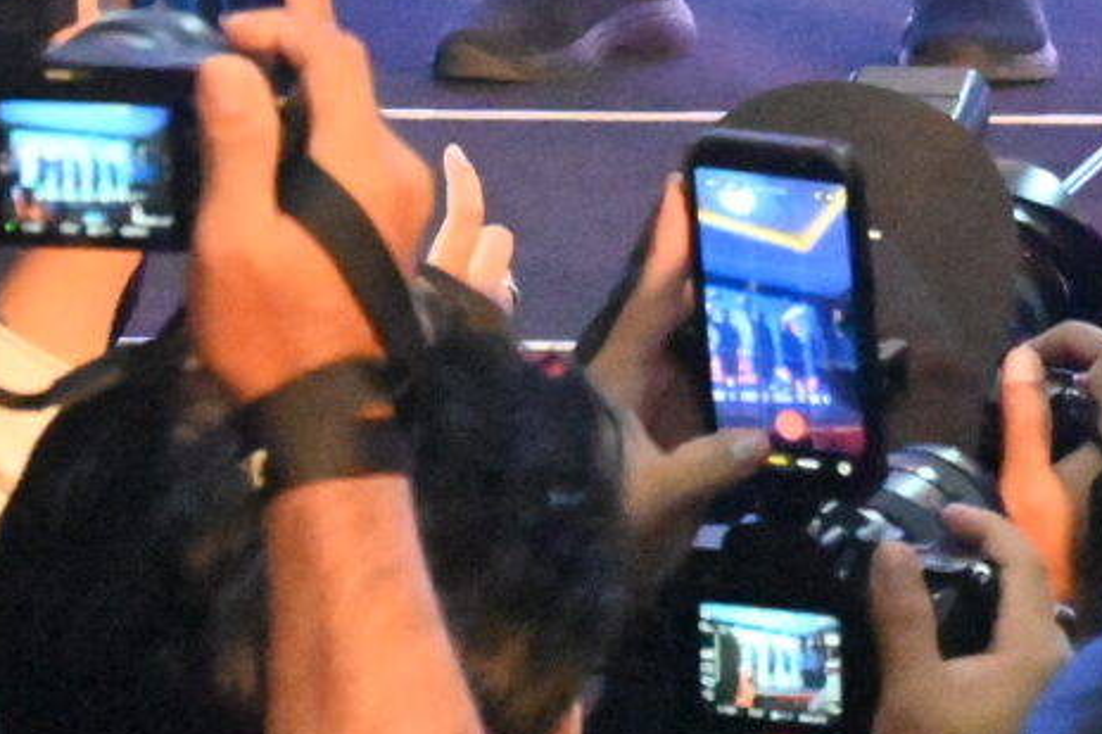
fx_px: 10098
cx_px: 2909
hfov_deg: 5.9
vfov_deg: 4.1
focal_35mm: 330
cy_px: -1285
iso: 10000
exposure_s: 1/250
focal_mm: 51
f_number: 5.6
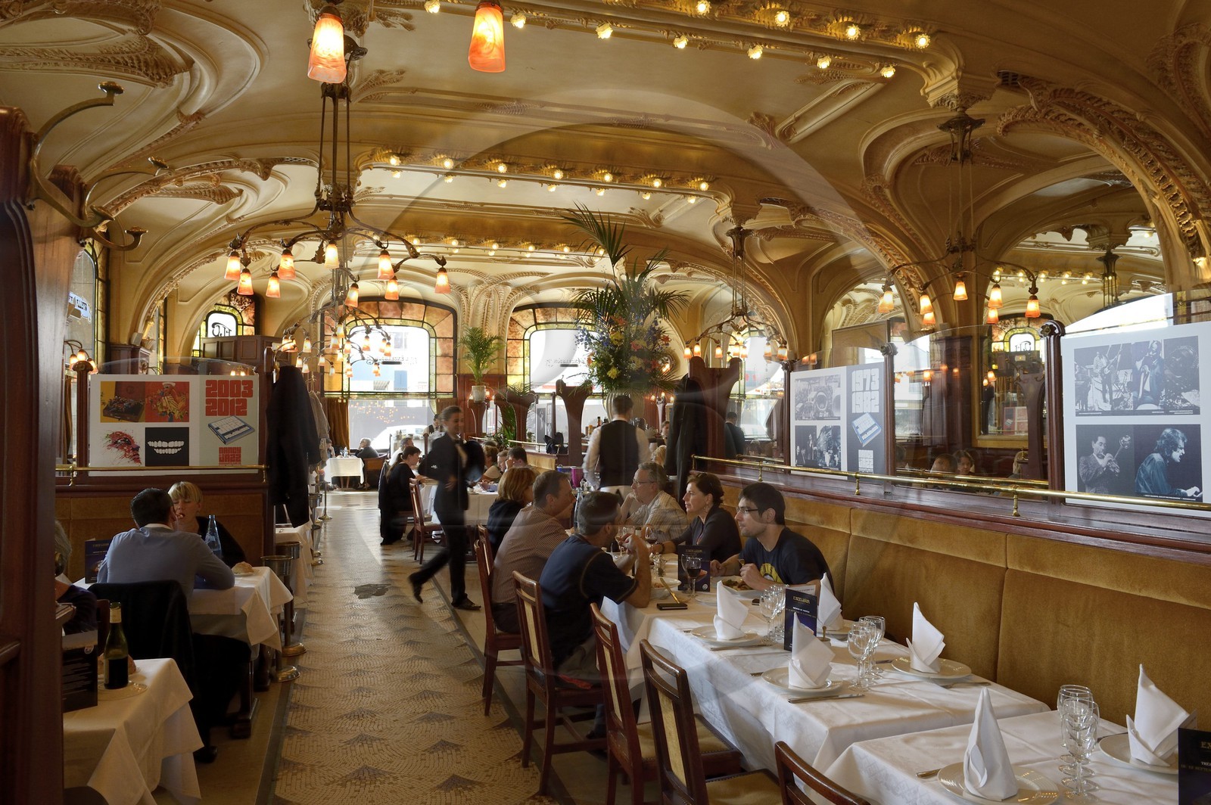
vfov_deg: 53.1
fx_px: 807
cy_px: 402
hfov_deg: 73.8
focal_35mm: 24
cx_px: 606
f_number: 11
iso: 800
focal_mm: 24
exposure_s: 1/40
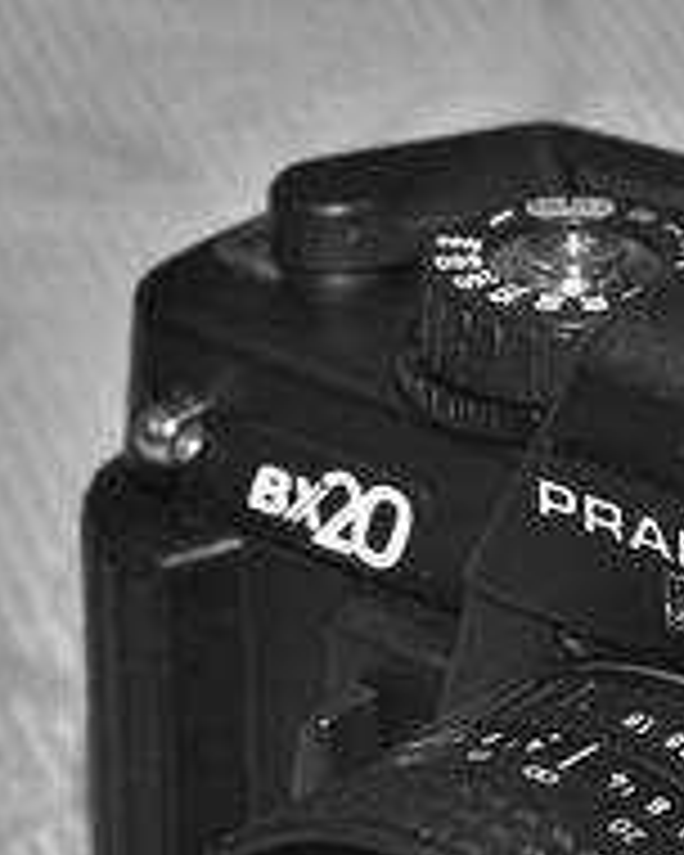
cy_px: 826
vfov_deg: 6.5
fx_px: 7515
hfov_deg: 5.2
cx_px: 864
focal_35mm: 297
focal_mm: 100
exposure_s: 1/320
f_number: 14
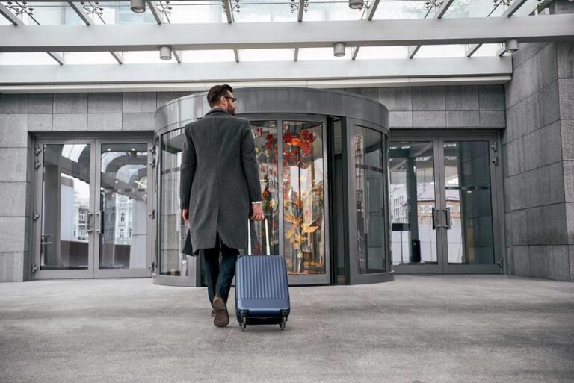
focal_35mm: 35
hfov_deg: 54.4
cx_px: 287
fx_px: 558
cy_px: 192
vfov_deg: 37.9
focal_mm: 35
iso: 500
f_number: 4
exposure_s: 1/400
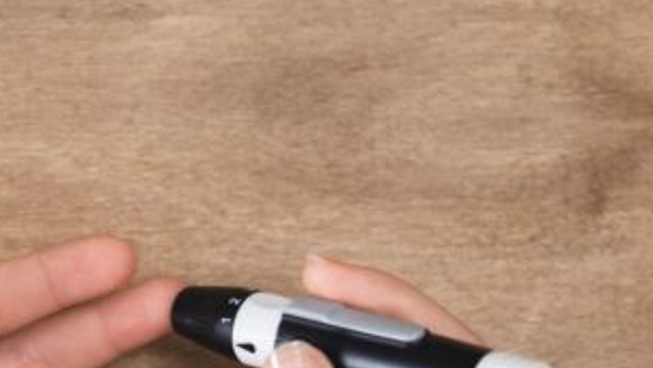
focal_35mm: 215
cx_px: 39
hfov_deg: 10.0
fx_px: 3726
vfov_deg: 5.6
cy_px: 439
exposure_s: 1/60
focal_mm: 55
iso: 500
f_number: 3.2
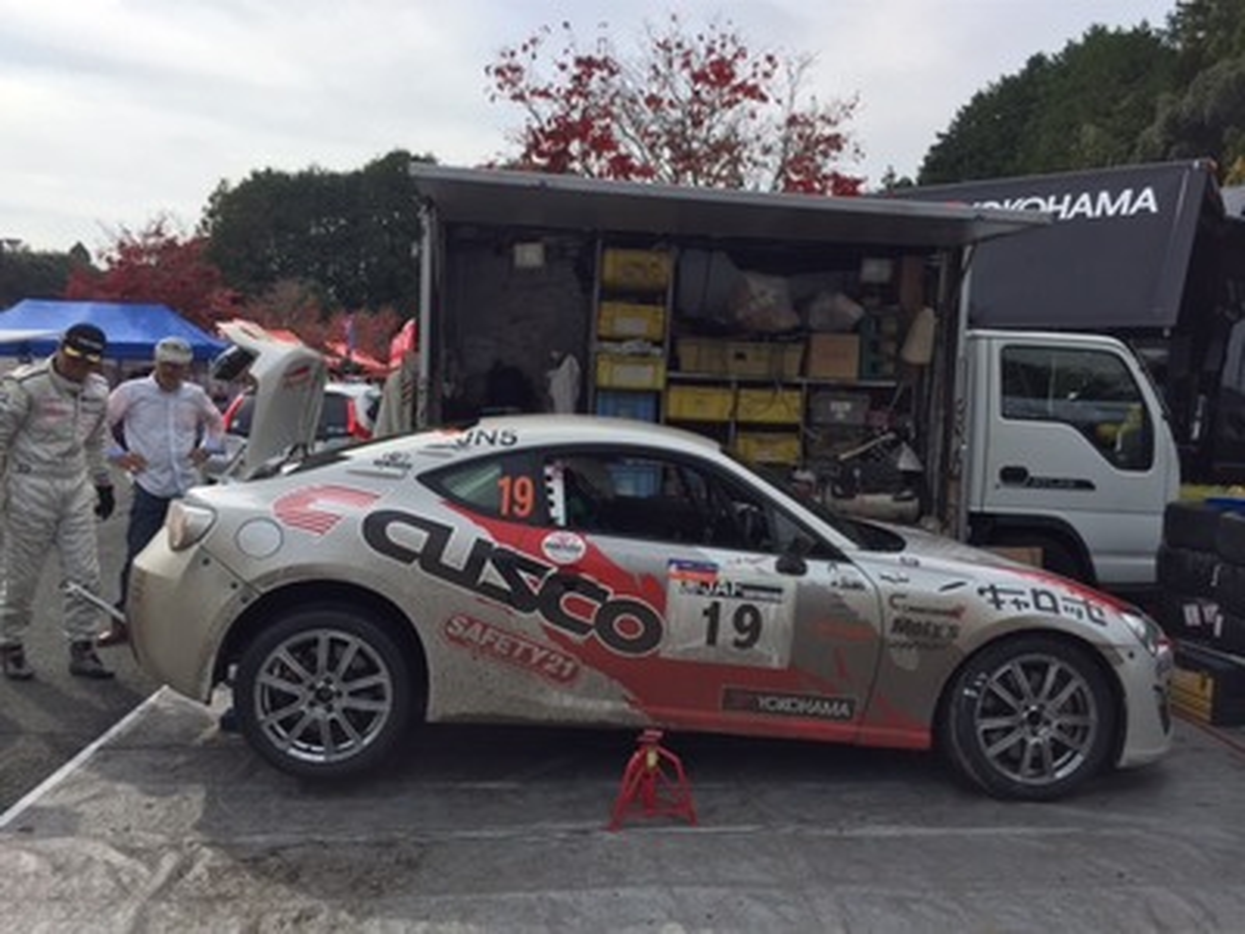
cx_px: 622
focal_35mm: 29
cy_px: 467
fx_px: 1043
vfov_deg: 48.2
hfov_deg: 61.7
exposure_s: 1/1883
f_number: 2.2
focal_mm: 4.15
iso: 32
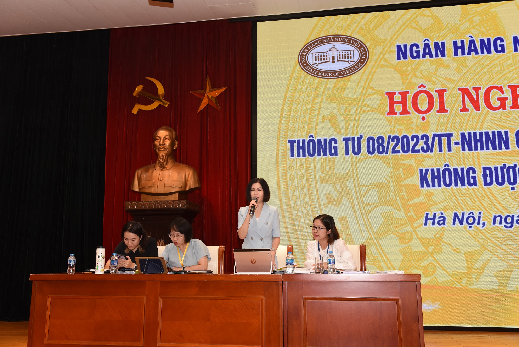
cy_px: 174
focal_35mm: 34
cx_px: 260
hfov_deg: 55.8
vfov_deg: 38.9
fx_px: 490
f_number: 5.6
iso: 800
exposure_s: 1/60
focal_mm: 34
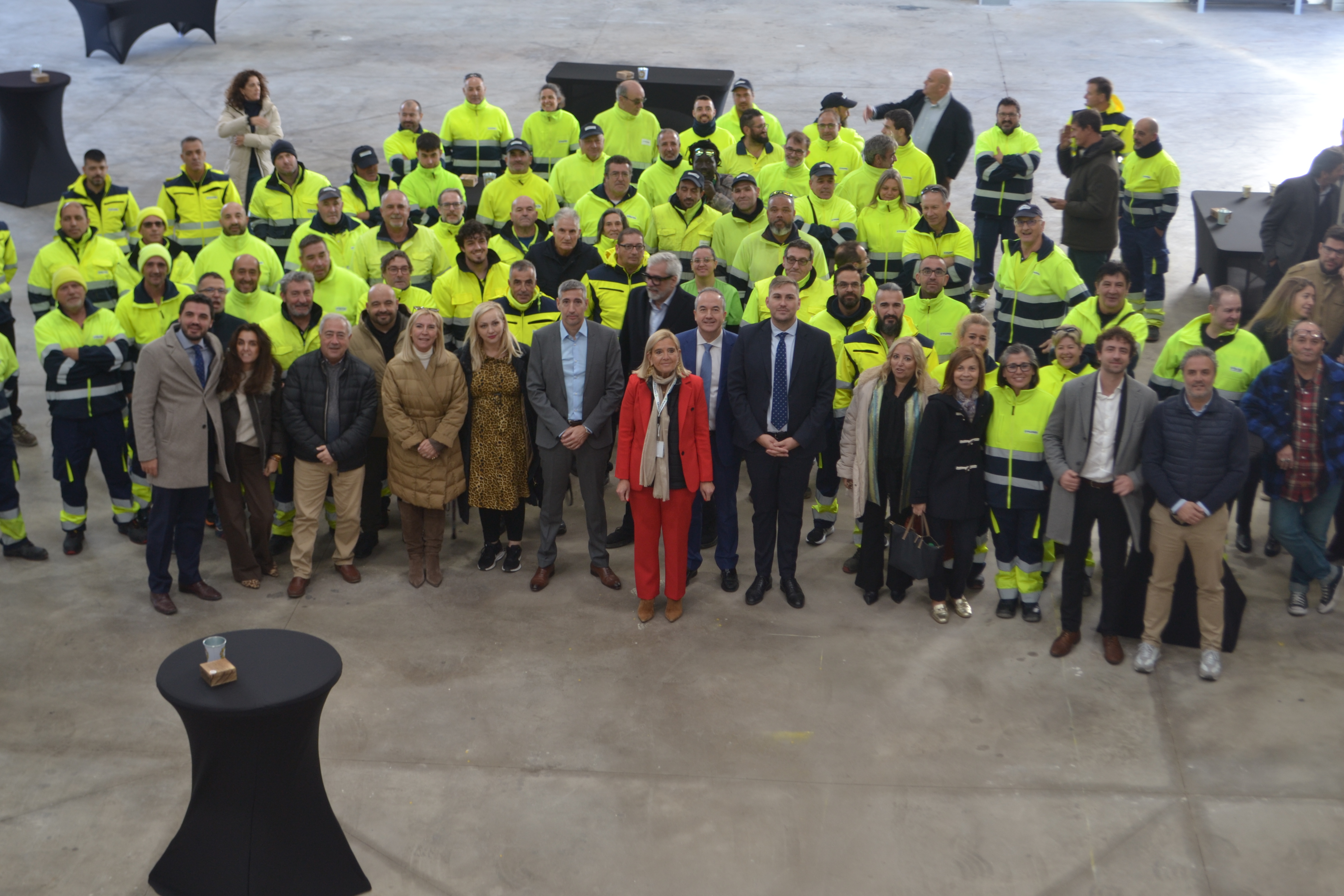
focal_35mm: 63
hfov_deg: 31.9
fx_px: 2352
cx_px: 672
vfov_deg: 21.6
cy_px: 448
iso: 160
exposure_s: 1/30
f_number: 5.3
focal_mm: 42
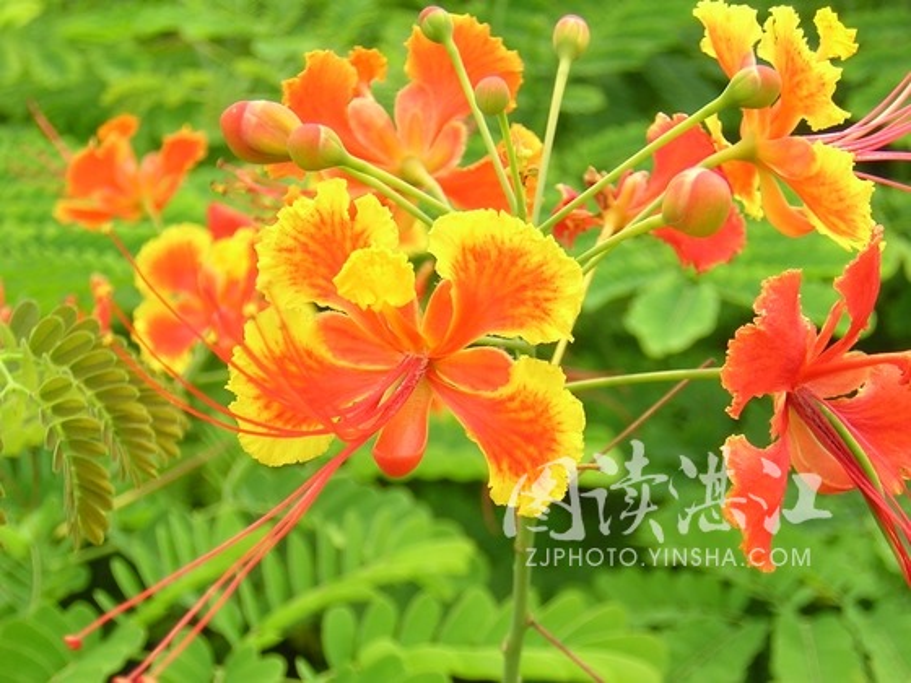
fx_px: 2026
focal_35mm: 77
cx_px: 456
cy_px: 342
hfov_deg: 25.3
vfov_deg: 19.1
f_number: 3.9
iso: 100
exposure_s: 1/233
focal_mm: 10.1
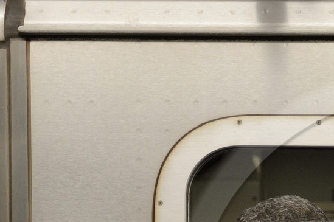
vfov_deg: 7.7
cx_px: 419
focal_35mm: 175
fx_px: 1622
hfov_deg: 11.5
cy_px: 322
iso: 1600
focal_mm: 60
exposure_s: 1/250
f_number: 2.8
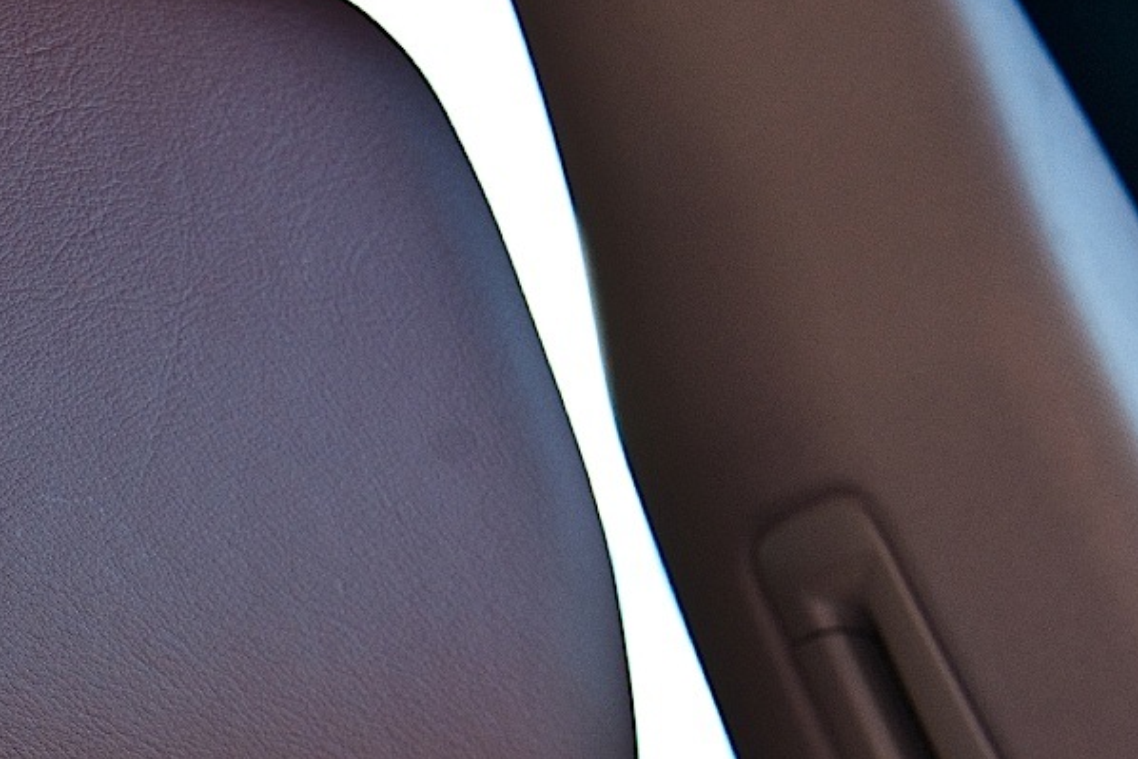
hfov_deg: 16.1
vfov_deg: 11.1
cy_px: 866
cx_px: -221
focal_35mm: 122
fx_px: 3857
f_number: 6.3
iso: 400
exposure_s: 1/80
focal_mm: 38
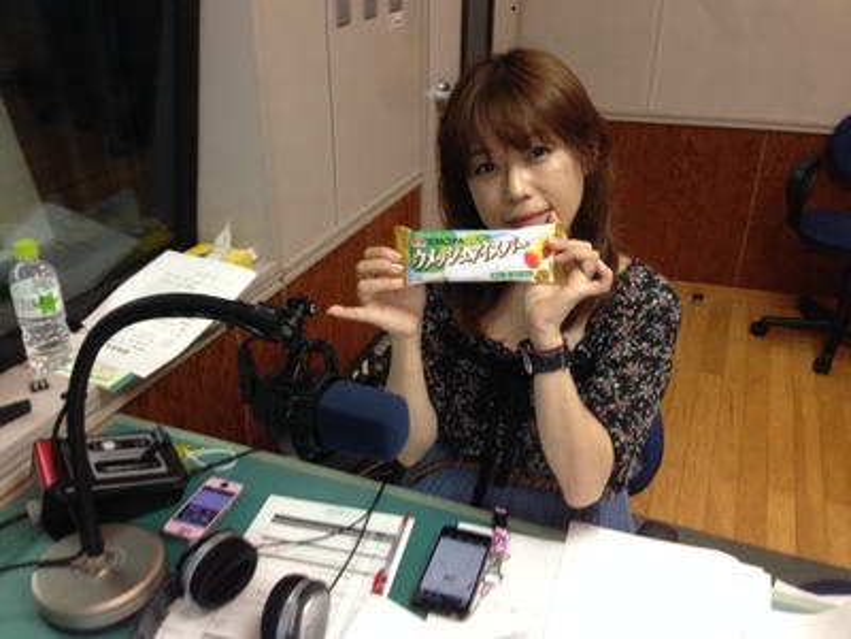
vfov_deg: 42.9
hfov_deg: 55.4
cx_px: 426
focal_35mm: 33
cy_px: 320
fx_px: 811
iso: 160
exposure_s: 1/20
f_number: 2.4
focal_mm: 4.12
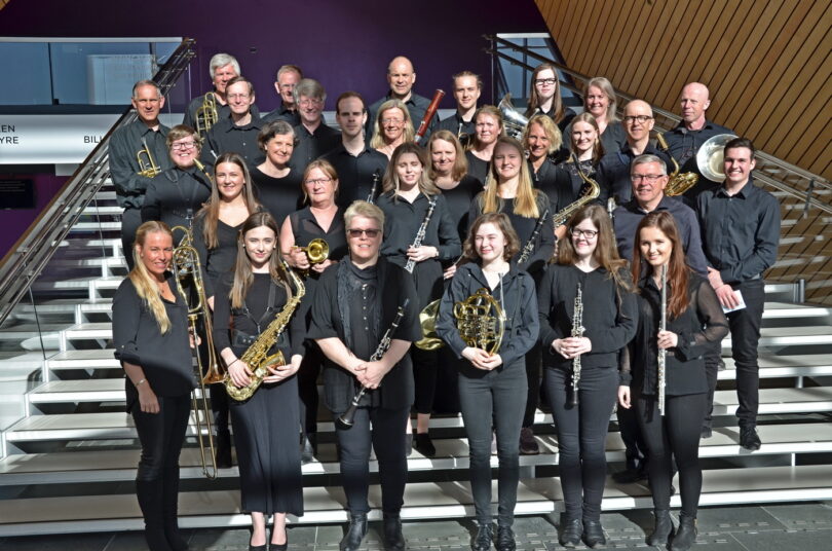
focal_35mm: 40
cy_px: 276
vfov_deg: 32.9
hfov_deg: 48.0
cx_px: 416
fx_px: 934
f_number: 8
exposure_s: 1/250
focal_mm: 27
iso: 200
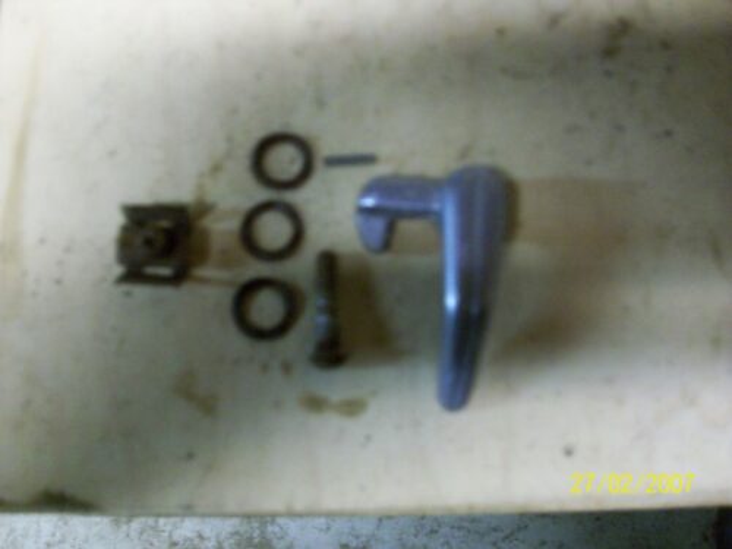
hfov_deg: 54.0
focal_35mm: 34
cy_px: 274
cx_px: 366
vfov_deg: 41.8
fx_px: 719
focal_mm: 5.7
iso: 320
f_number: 2.8
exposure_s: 1/8
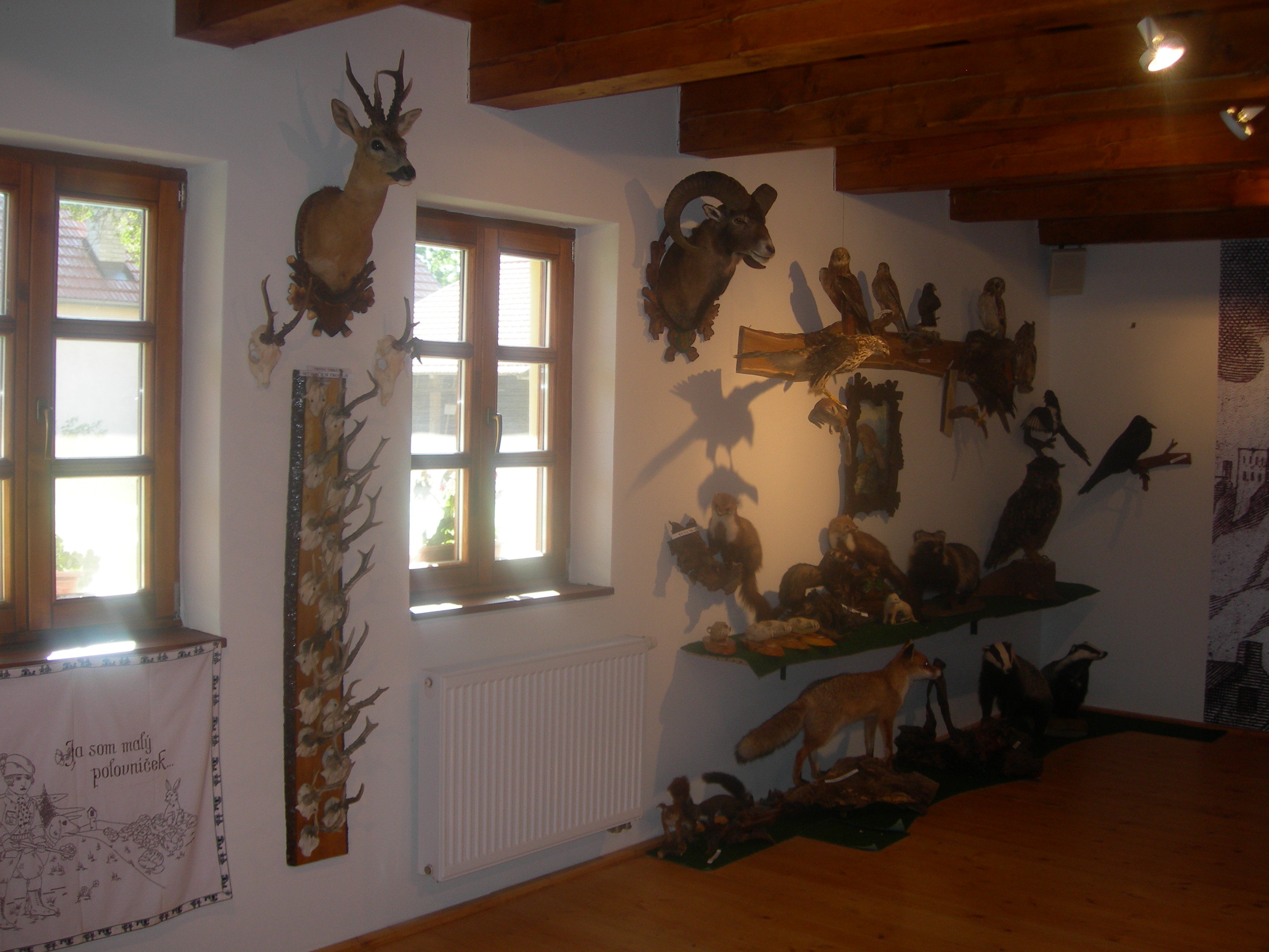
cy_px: 476
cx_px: 634
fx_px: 1393
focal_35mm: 38
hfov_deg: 49.0
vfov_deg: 37.7
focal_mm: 7.8
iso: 50
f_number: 2.8
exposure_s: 1/30
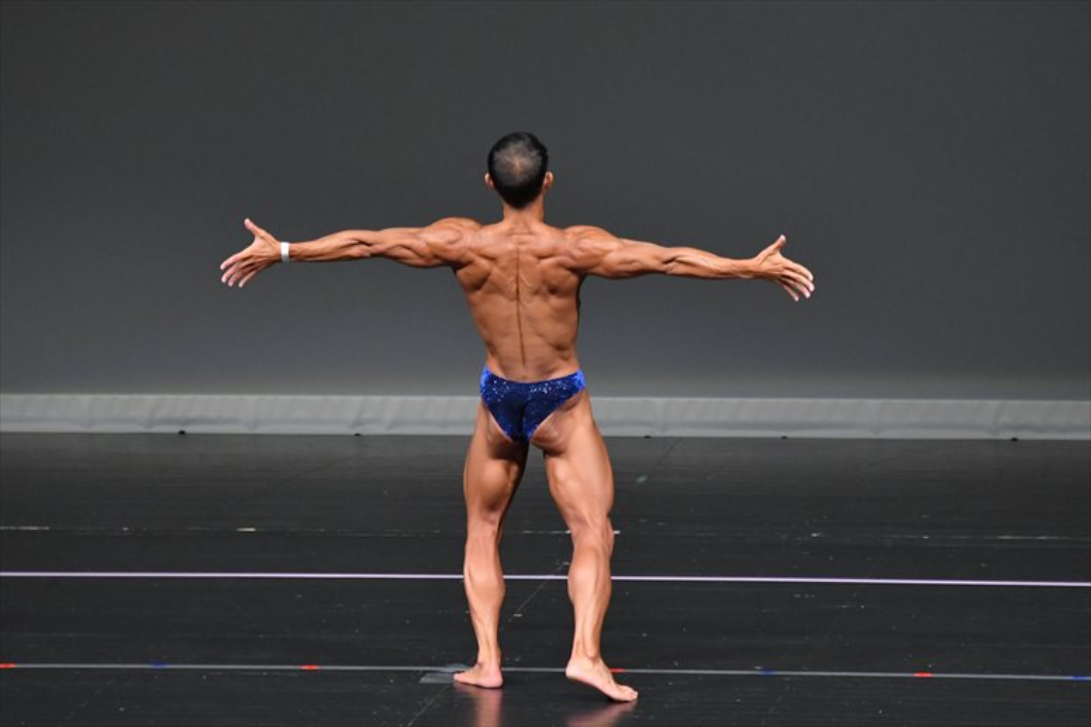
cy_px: 364
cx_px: 546
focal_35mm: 345
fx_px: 10450
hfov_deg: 6.0
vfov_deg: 4.0
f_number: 5.6
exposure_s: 1/400
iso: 4000
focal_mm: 230
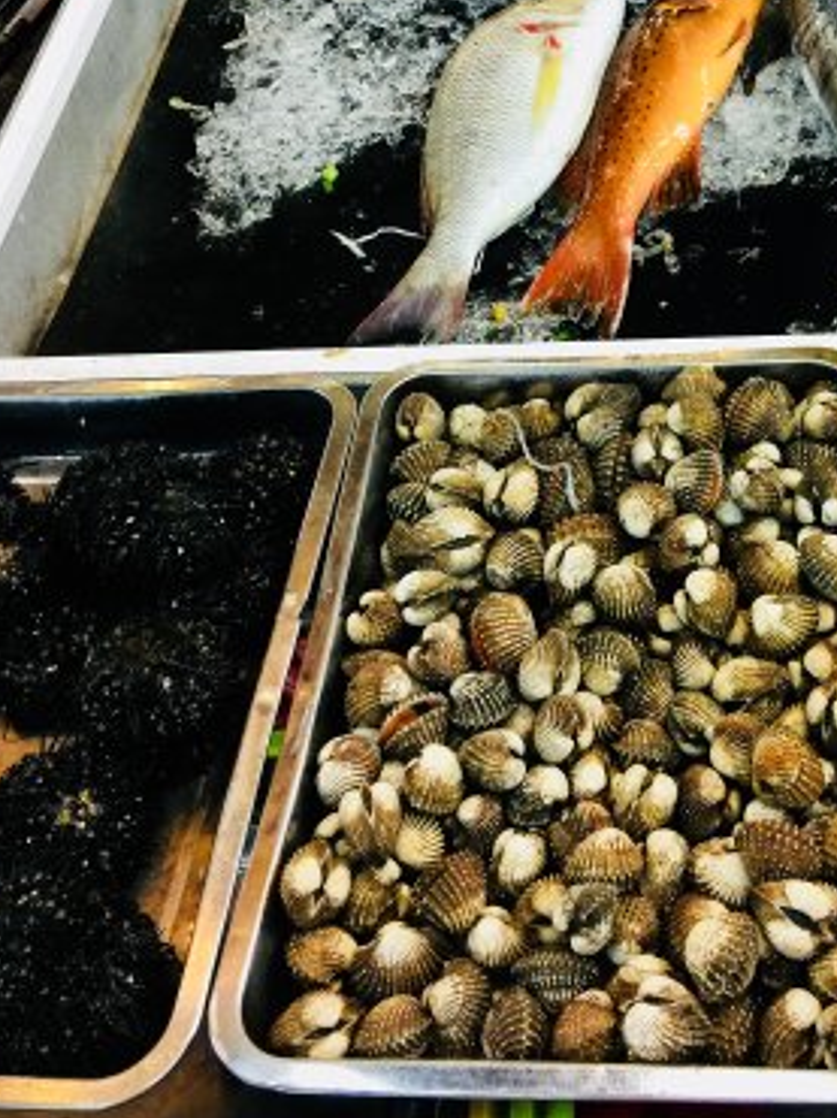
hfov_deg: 29.7
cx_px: 645
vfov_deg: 38.1
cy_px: 208
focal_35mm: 48
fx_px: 1549
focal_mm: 4.15
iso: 64
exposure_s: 1/33
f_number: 2.2
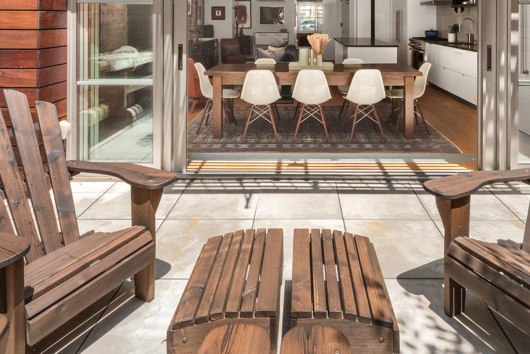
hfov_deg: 68.9
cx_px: 312
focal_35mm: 26
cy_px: 119
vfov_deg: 48.7
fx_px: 383
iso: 500
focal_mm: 17
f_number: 22
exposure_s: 1/13
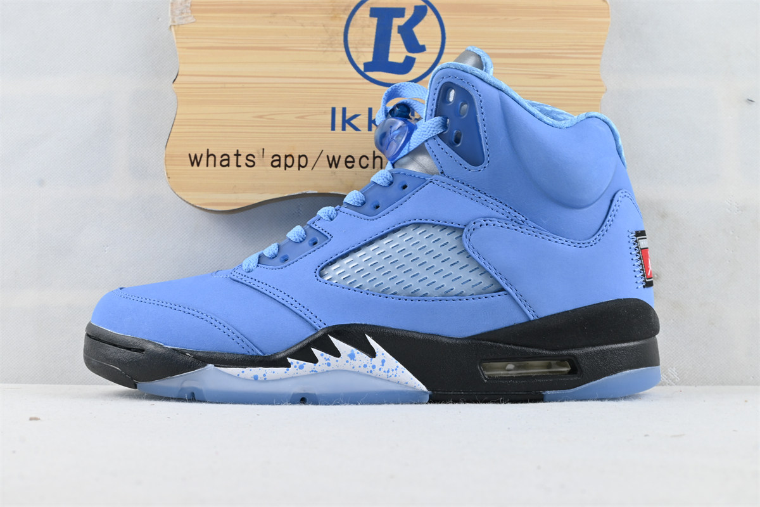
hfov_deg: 43.6
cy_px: 254
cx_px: 380
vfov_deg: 29.9
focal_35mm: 45
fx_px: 950
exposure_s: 1/10
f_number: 10
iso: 100
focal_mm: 30
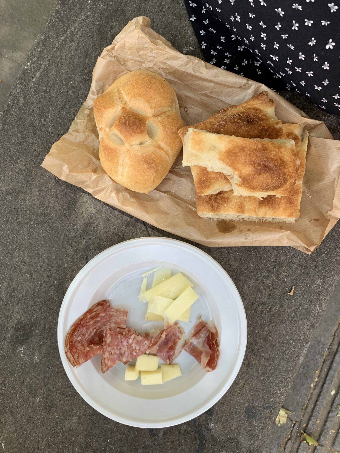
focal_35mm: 26
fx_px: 340
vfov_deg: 67.3
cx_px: 170
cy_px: 226
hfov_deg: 53.1
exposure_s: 1/208
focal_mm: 4.25
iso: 25
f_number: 1.8
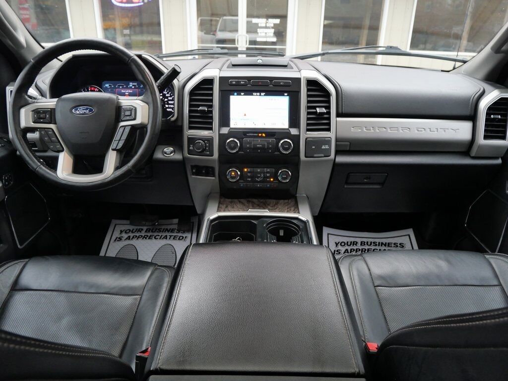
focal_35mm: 24
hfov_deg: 71.6
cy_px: 190
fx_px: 352
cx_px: 254
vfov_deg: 56.8
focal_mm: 12
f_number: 3.5
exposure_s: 1/125
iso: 800
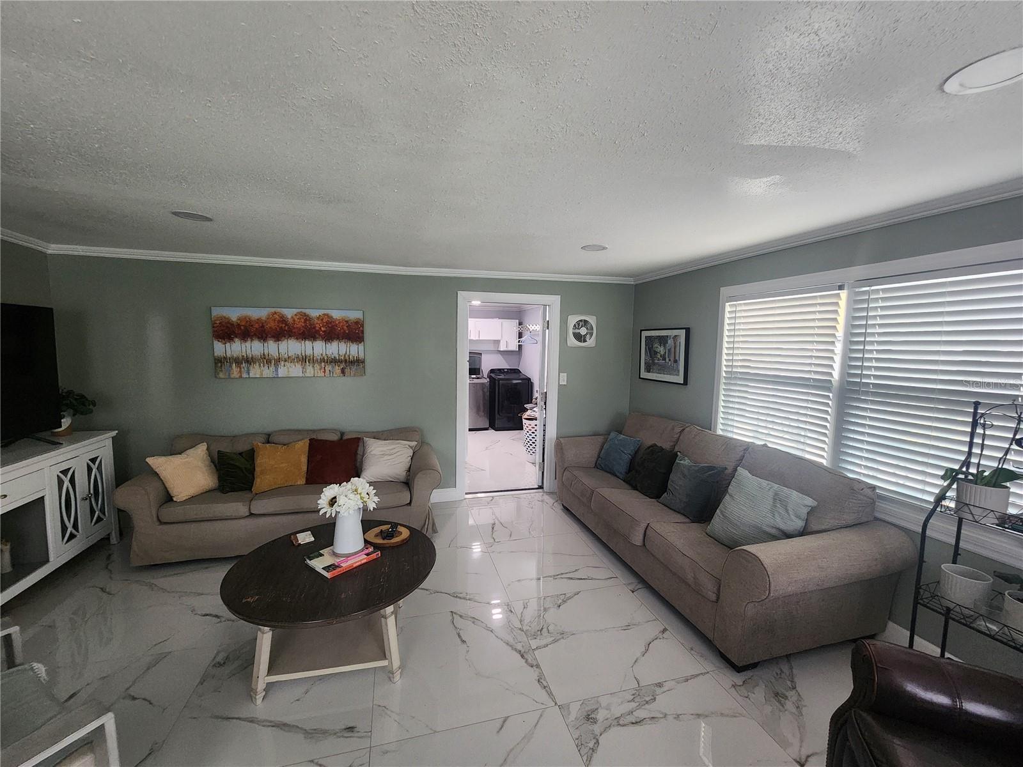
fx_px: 384
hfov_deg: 106.2
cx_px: 512
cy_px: 384
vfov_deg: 89.9
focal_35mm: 13
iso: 250
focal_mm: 2.2
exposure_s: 1/60
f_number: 2.2
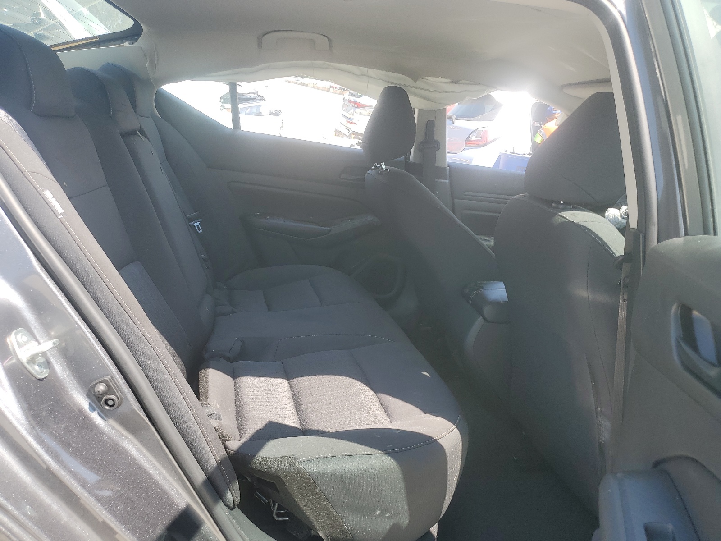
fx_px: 542
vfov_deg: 53.1
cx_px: 360
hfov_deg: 67.3
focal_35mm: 26
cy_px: 270
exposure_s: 1/625
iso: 50
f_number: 1.5
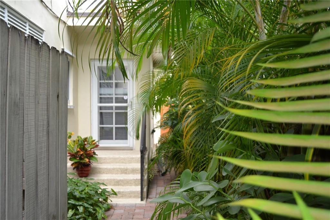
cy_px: 110
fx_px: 330
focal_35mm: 36
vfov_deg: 36.8
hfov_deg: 53.1
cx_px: 165
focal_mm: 24
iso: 400
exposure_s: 1/80
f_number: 4
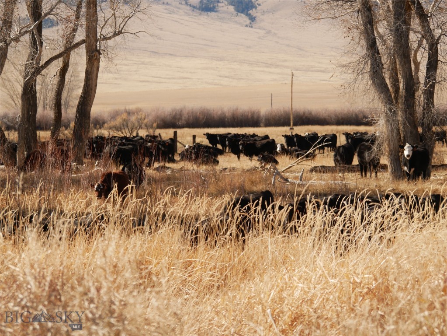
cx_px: 224
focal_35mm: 200
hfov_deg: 9.9
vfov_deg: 7.4
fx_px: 2584
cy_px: 168
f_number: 5
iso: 200
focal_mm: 100
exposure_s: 1/800
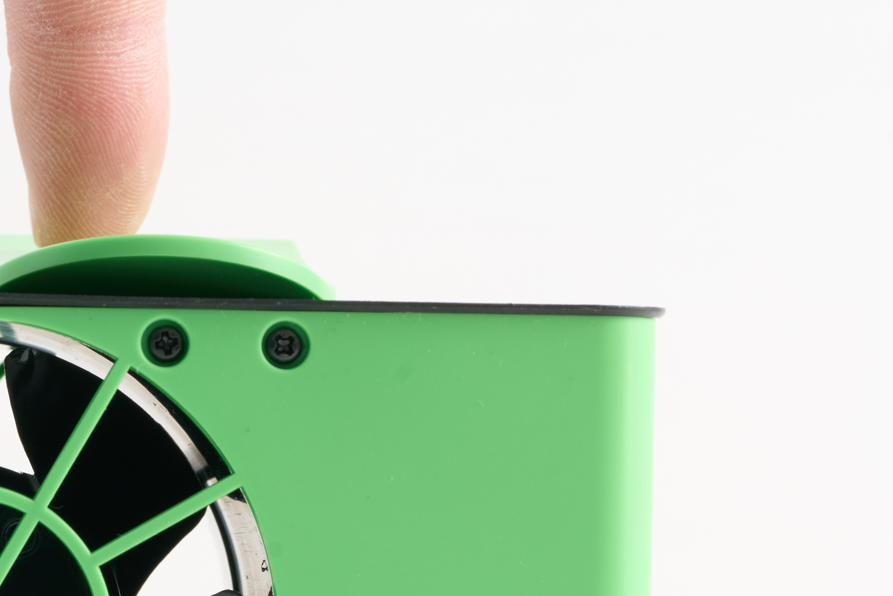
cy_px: 615
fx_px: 6524
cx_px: 151
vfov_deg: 5.2
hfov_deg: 7.8
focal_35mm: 263
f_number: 13
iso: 200
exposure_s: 1/125
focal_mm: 90
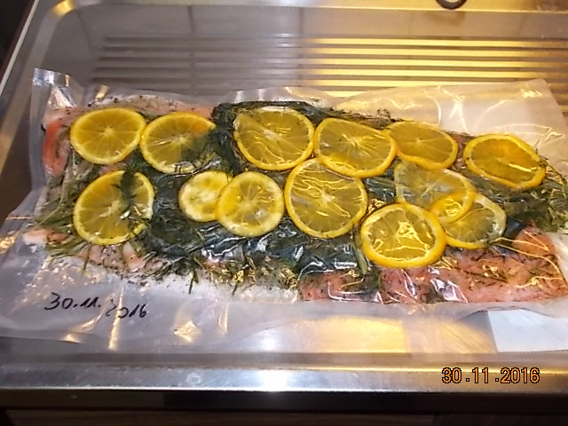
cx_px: 284
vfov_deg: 36.8
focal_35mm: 39
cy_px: 213
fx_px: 640
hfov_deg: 47.9
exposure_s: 1/30
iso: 200
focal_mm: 6.9
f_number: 3.9
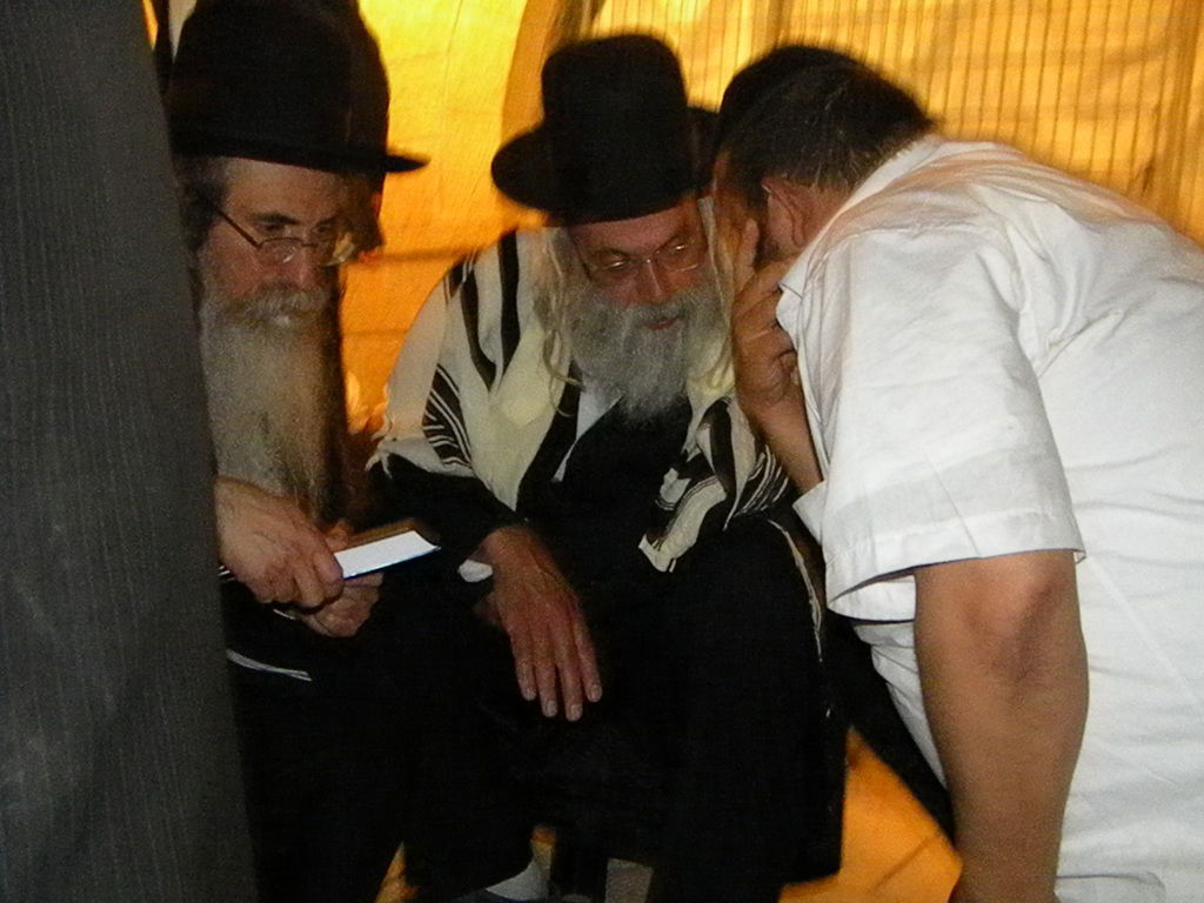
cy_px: 452
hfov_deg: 45.8
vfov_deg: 35.1
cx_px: 602
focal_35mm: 41
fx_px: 1426
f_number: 3.8
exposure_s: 1/30
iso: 3200
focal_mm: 7.3
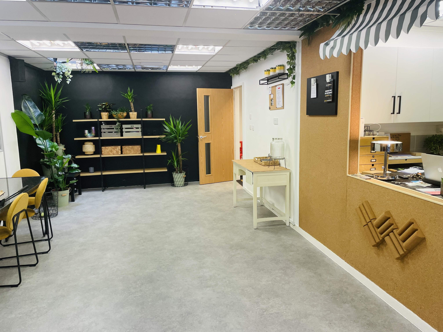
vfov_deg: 53.1
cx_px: 222
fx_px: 333
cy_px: 166
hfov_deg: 67.3
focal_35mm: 26
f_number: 1.6
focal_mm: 4.2
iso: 80
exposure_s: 1/100
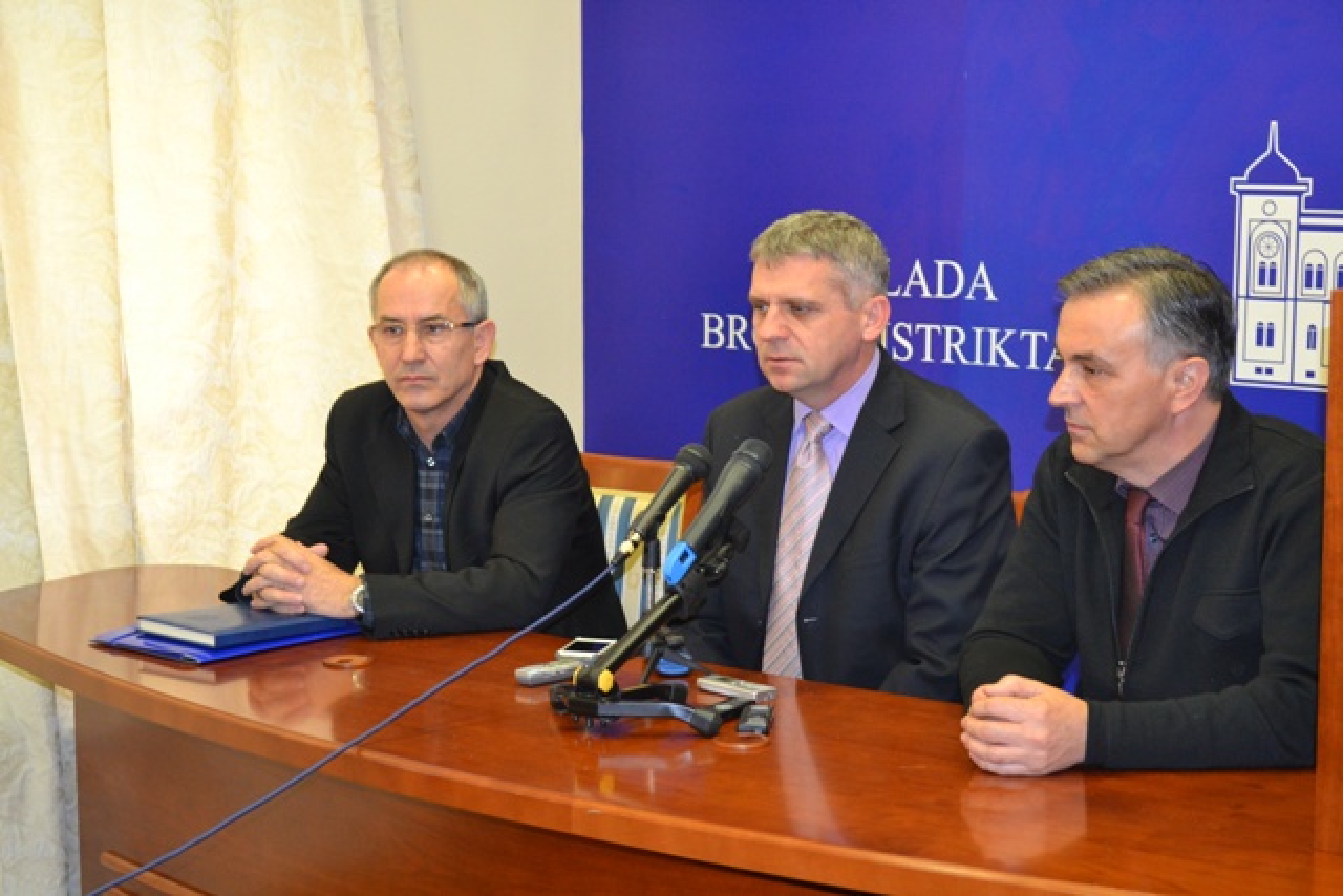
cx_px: 672
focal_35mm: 63
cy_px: 448
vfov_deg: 21.6
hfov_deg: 31.9
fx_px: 2351
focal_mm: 42
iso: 1600
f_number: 5.3
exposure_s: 1/60
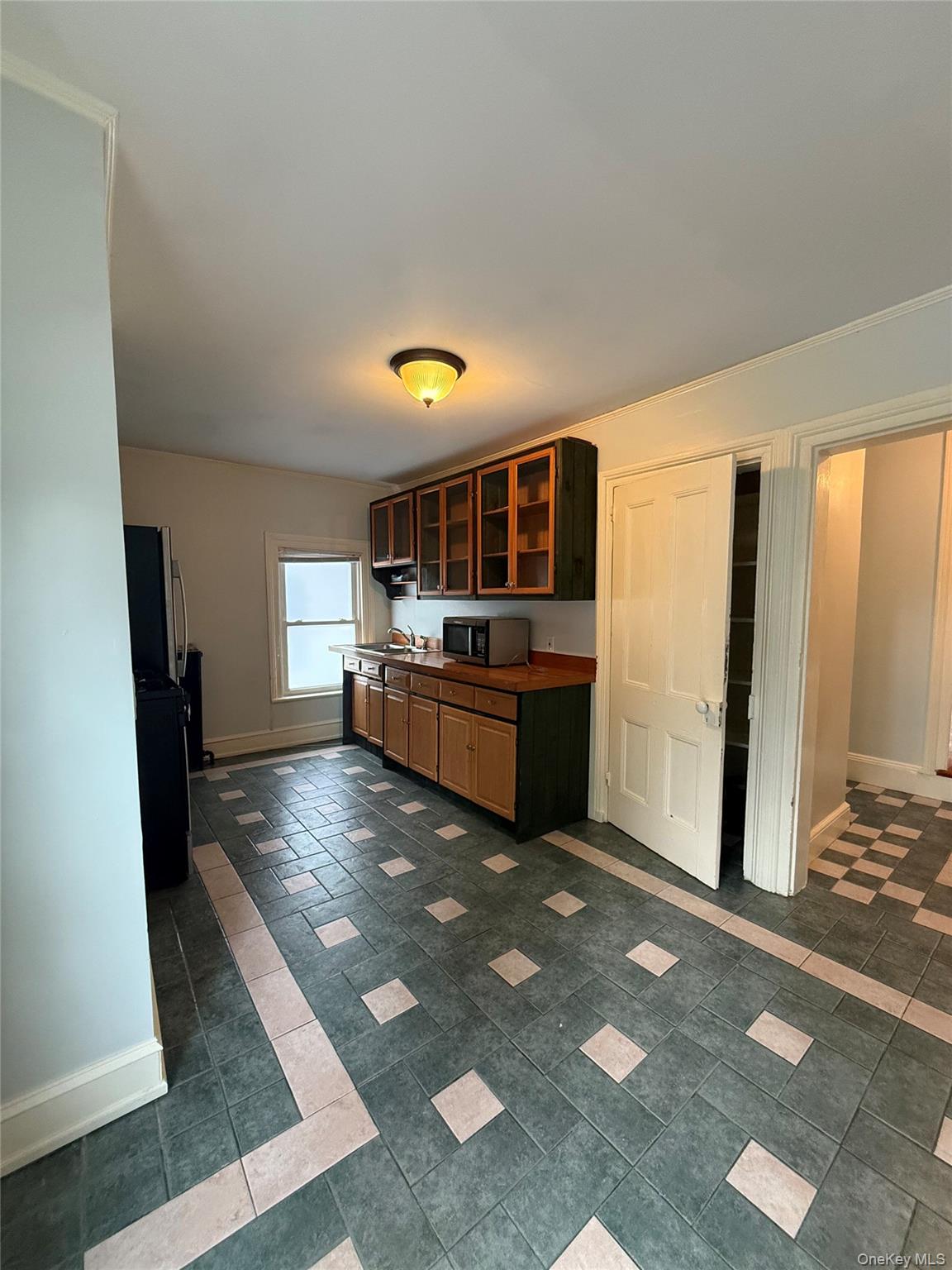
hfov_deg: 85.7
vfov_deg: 102.1
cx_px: 476
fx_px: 513
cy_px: 635
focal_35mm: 14
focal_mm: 2.22
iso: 400
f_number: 2.2
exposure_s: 1/60
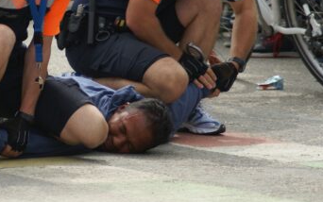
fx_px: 4253
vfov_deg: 2.7
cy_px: 70
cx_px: 95
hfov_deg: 4.3
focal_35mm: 483
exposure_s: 1/500
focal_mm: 180
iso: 100
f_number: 5.6
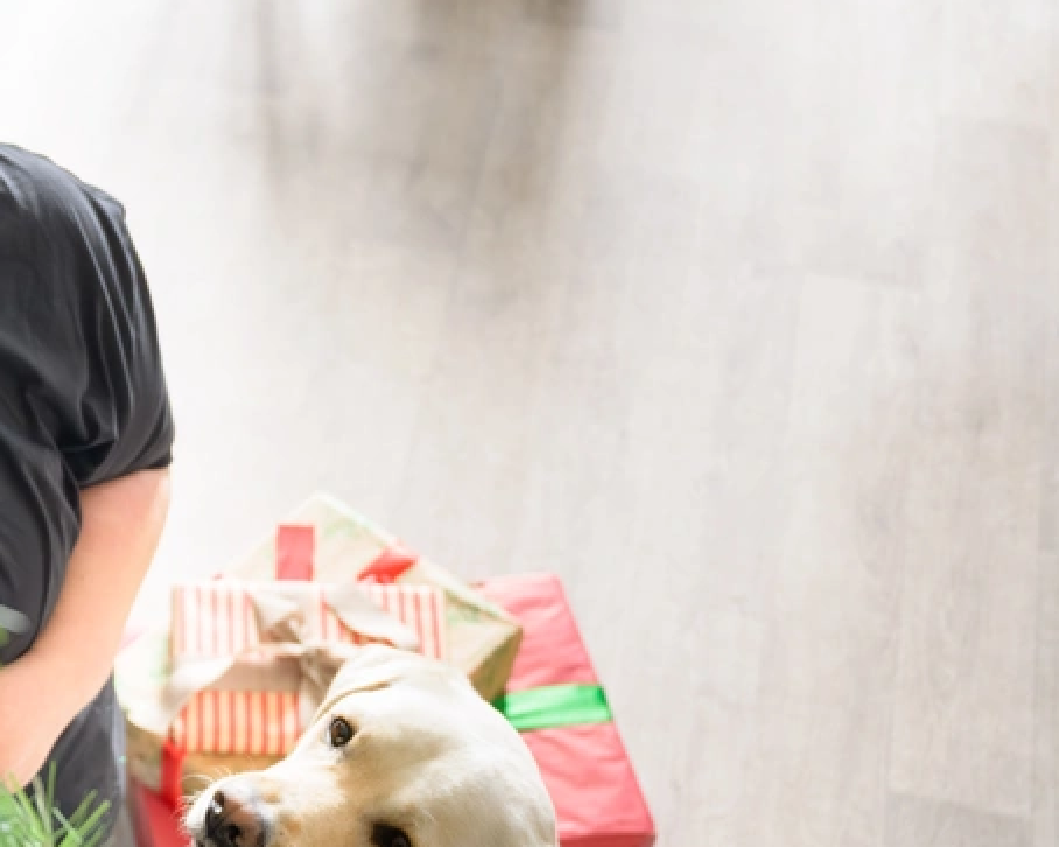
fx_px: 2198
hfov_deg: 25.1
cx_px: -120
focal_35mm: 70
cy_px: 506
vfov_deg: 21.8
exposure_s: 1/125
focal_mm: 30.5
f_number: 2.8
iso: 1000
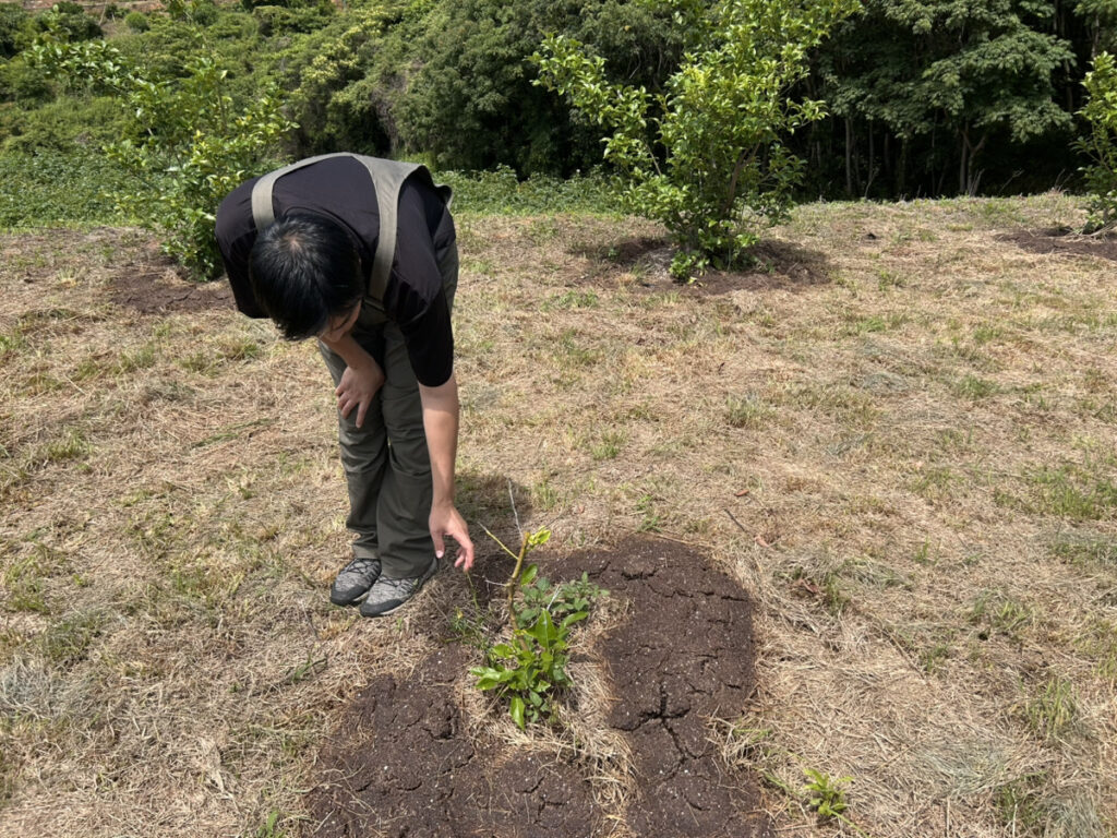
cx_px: 558
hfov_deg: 67.3
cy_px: 419
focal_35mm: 26
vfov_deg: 53.1
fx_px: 839
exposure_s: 1/2915
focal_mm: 5.7
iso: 50
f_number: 1.5
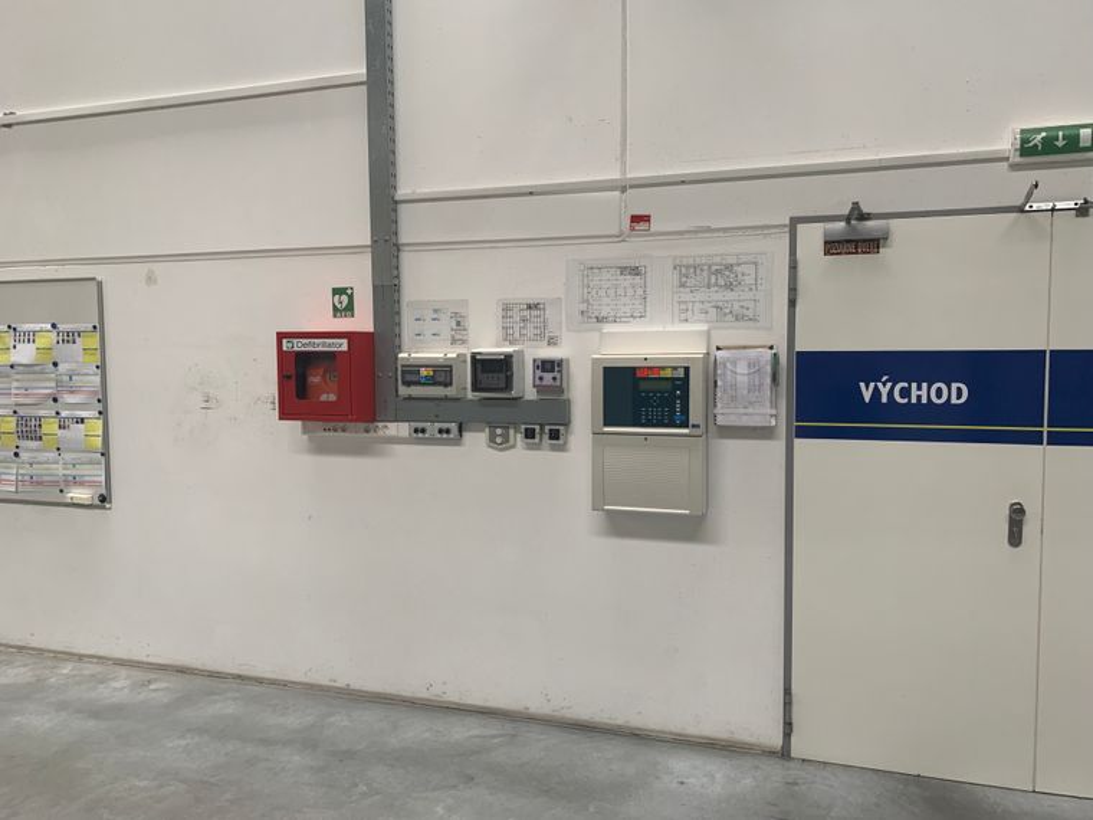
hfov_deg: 67.3
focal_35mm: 26
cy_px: 410
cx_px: 546
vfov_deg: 53.1
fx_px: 821
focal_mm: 4.25
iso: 100
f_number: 1.8
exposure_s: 1/121
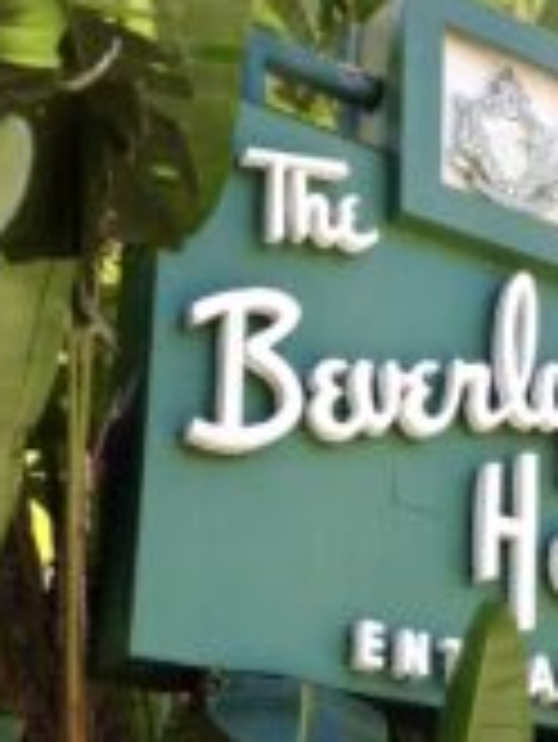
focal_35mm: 85
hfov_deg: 17.2
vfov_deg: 22.8
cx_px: 472
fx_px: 1825
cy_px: 531
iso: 64
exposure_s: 1/300
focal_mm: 4.28
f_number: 2.4
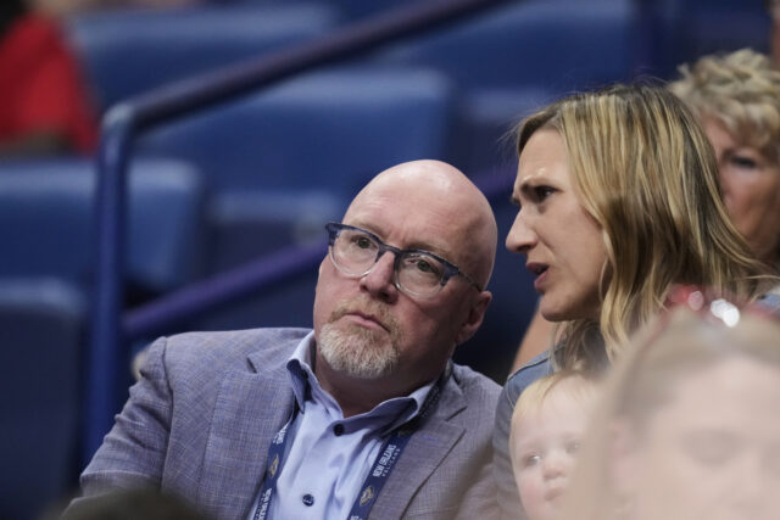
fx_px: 13002
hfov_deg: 3.4
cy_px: 260
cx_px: 390
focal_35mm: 600
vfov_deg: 2.3
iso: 4000
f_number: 2.8
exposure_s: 1/640
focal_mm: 400
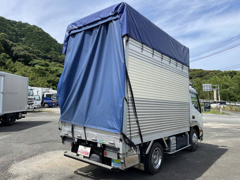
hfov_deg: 67.3
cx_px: 120
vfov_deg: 53.1
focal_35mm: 26
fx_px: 180
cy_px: 90
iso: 32
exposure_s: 1/2882
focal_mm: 4.2
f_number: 1.6
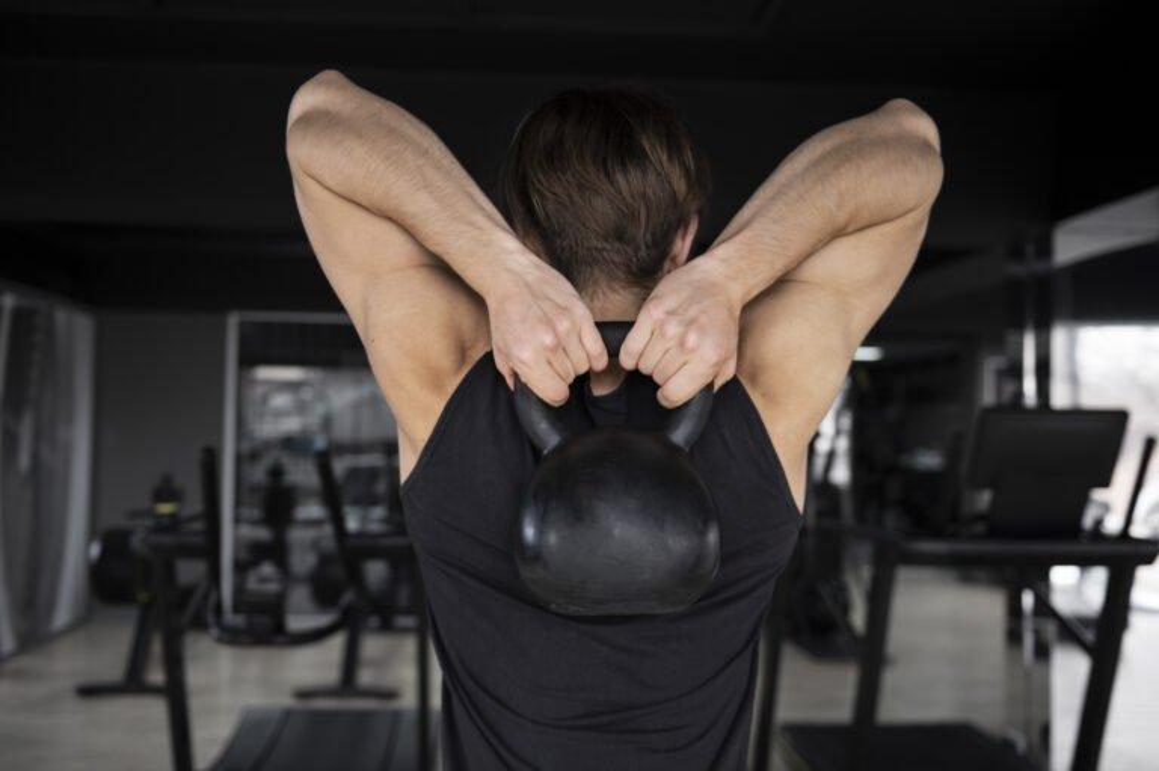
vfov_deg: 36.8
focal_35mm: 36
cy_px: 386
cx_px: 580
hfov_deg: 53.2
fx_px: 1158
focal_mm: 36
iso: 500
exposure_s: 1/60
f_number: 2.8
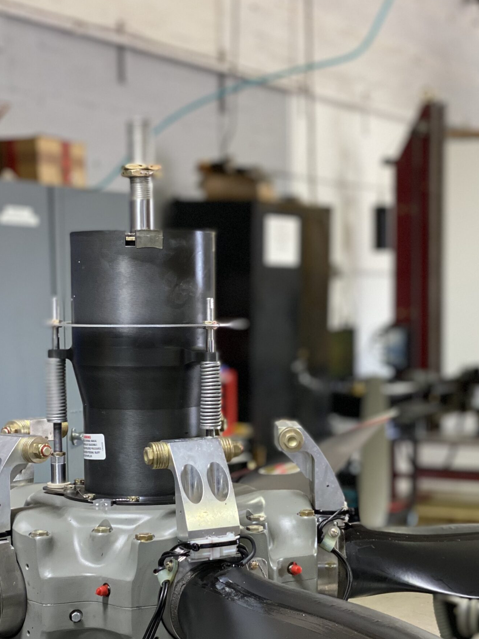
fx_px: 1402
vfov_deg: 25.4
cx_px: 285
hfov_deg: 19.4
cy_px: 453
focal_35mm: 76
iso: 160
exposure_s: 1/120
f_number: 2
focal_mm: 6
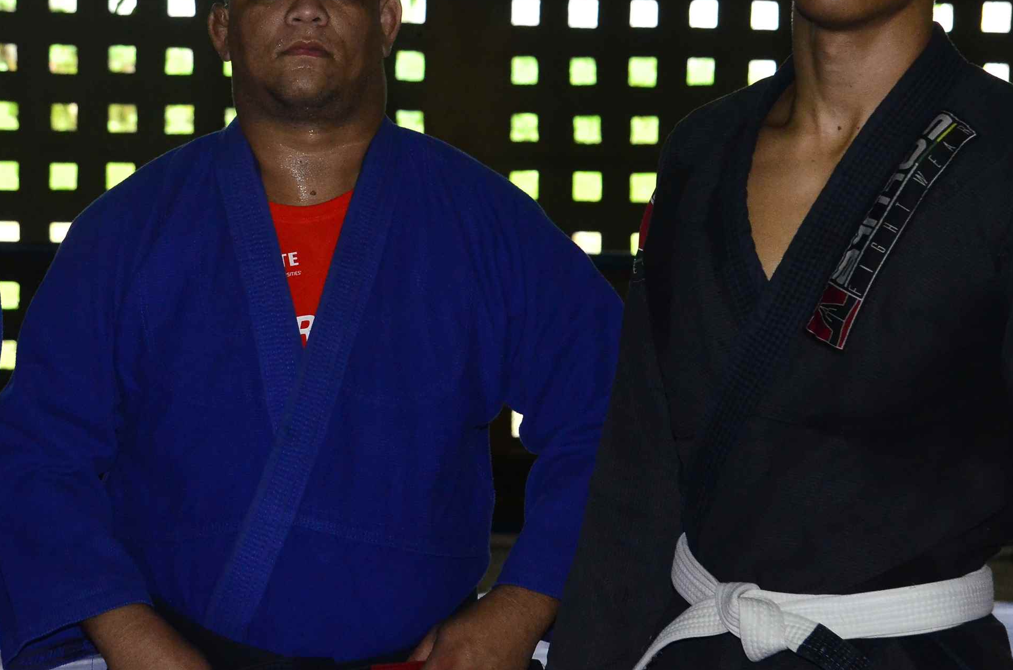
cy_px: 295
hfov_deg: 24.7
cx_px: 365
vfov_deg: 16.6
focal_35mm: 82
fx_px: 2302
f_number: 5
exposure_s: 1/320
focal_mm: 32
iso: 1600
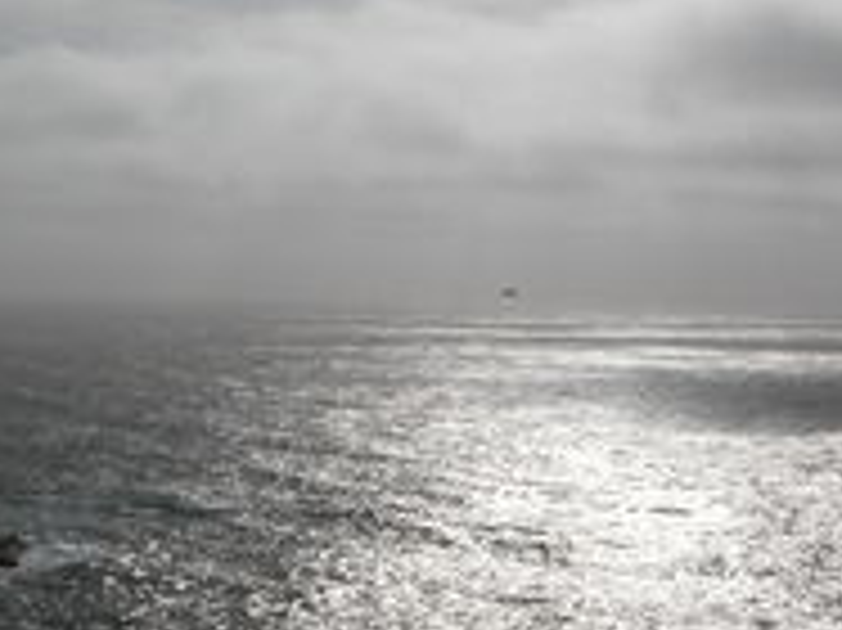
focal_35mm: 75
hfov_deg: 26.0
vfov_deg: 19.5
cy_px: 486
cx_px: 423
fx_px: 1823
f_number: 8
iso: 100
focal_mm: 8.9
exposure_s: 1/2283
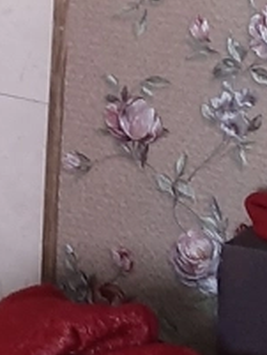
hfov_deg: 9.9
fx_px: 1490
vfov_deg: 13.1
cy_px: -110
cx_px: -138
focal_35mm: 145
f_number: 1.7
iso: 320
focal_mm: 3.93
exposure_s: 1/25
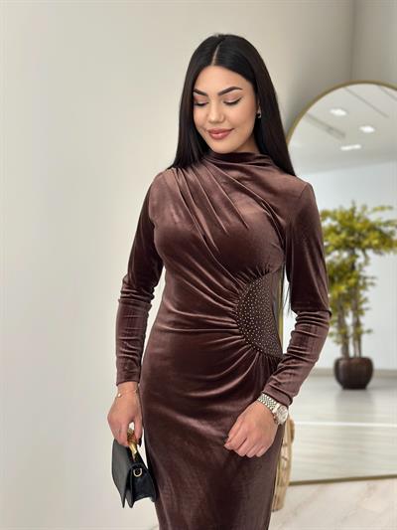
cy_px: 265
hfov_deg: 30.3
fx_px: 734
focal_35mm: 48
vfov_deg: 39.6
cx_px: 198
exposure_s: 1/218
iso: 80
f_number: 1.78
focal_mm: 6.86
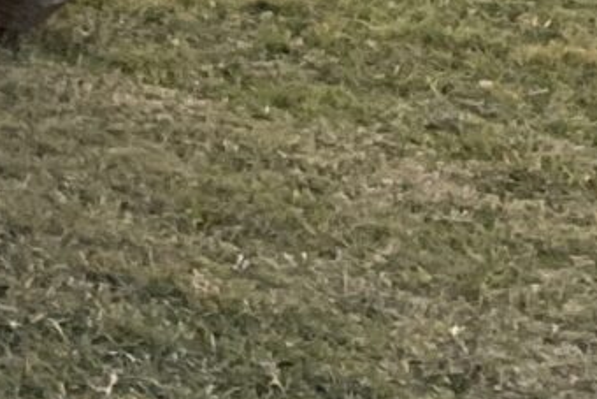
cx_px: -1596
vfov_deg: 5.5
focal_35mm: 227
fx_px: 3766
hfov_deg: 7.2
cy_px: -963
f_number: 1.8
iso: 16
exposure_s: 1/223
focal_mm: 3
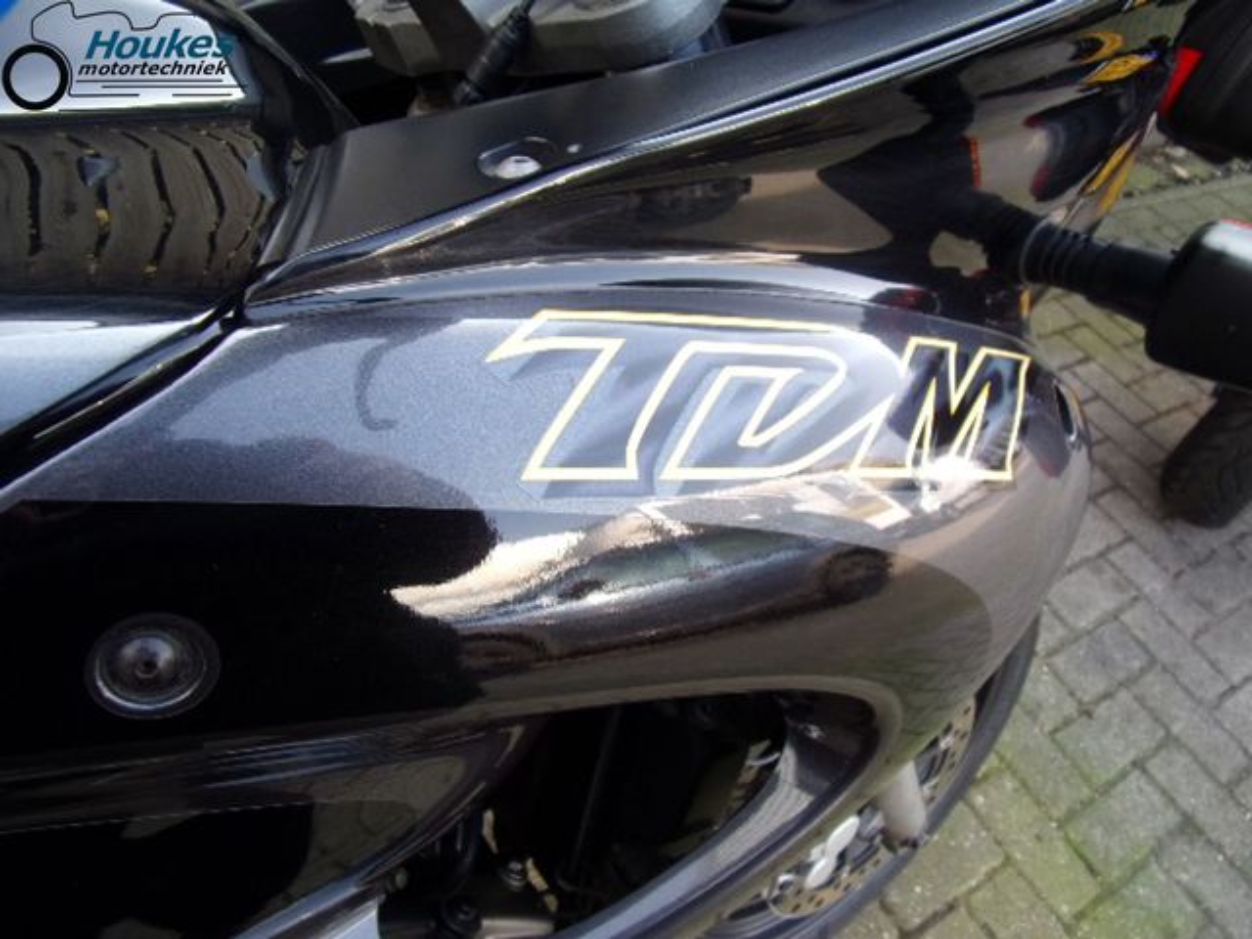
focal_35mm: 24
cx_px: 626
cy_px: 470
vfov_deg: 56.8
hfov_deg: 71.6
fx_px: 868
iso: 80
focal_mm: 4.3
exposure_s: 1/70
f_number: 3.3
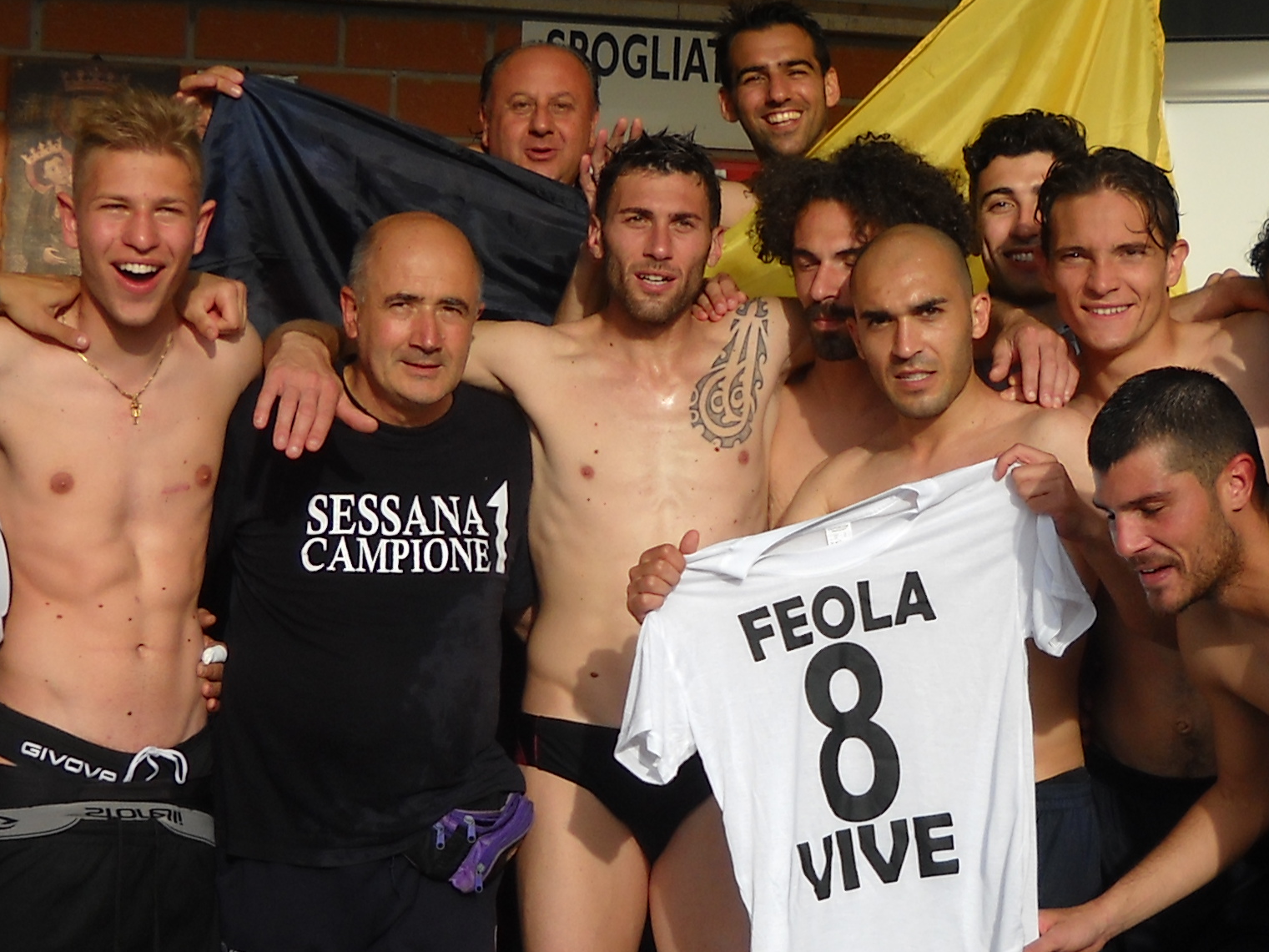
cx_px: 821
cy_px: 589
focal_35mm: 88
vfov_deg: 16.8
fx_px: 3226
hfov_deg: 22.2
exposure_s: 1/309
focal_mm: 6.72
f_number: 3.1
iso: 64
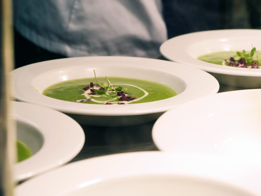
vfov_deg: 12.3
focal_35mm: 120
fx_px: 905
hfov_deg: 16.4
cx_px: 130
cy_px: 98
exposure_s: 1/250
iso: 640
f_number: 5.6
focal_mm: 60
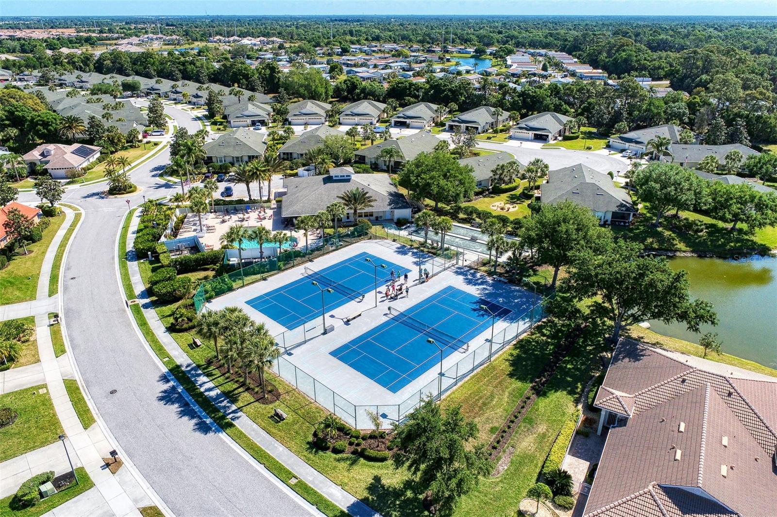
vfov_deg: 53.1
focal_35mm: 24
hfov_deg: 73.8
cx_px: 388
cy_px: 258
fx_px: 518
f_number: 5.6
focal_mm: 8.8
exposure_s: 1/800
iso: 100
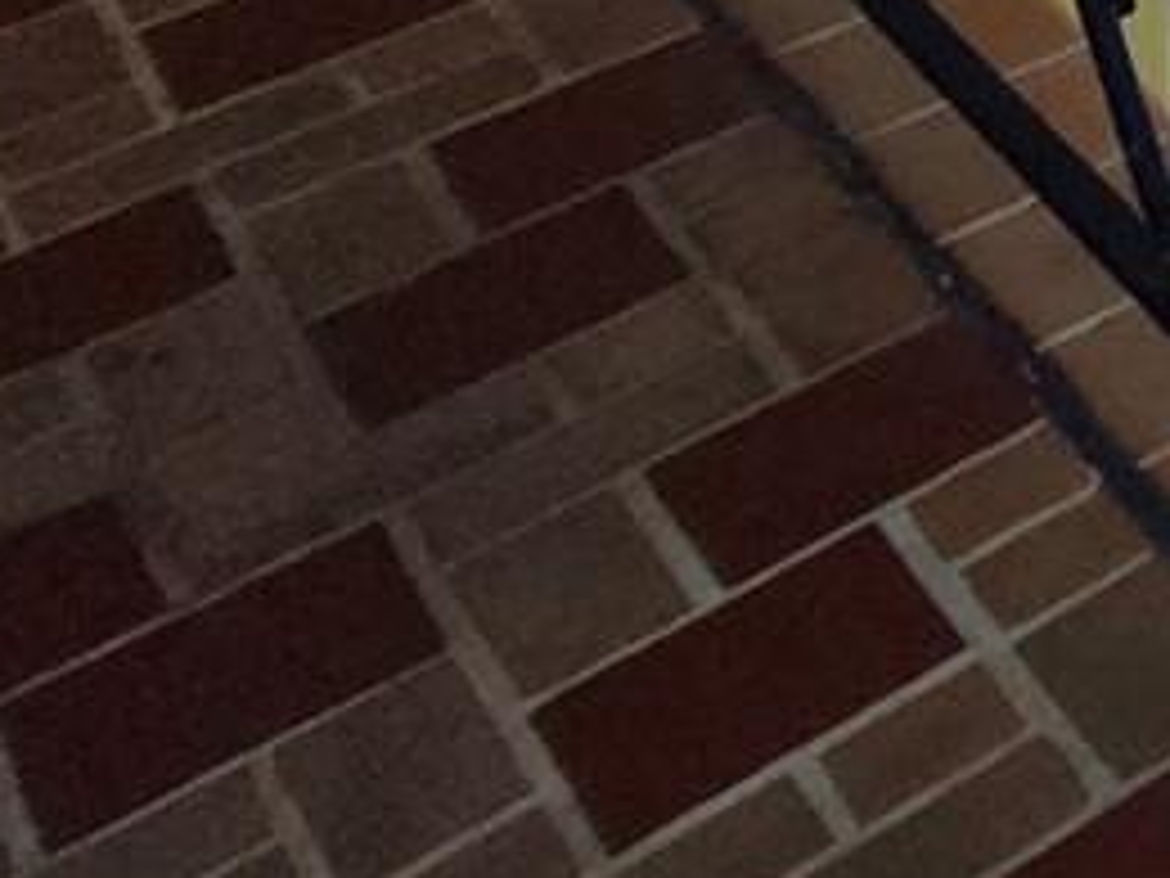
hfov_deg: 12.0
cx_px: 3406
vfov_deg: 11.4
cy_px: -1706
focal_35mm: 80
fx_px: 2704
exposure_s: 1/912
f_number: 1.9
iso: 40
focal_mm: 2.2
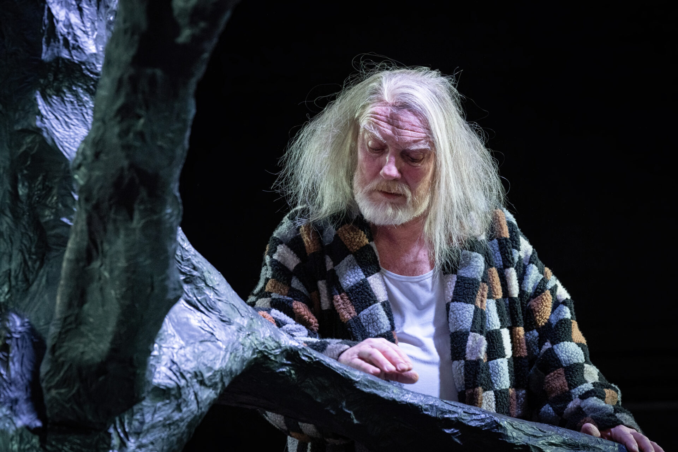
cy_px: 226
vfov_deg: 8.7
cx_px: 339
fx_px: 2957
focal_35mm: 157
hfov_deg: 13.1
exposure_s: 1/100
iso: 4000
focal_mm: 157
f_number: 5.6
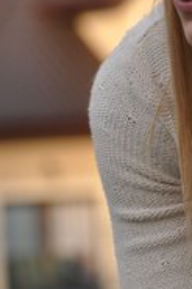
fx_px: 5526
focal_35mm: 689
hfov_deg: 2.0
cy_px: -64
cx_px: 210
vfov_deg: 3.0
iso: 400
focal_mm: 155
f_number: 6
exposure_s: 1/400
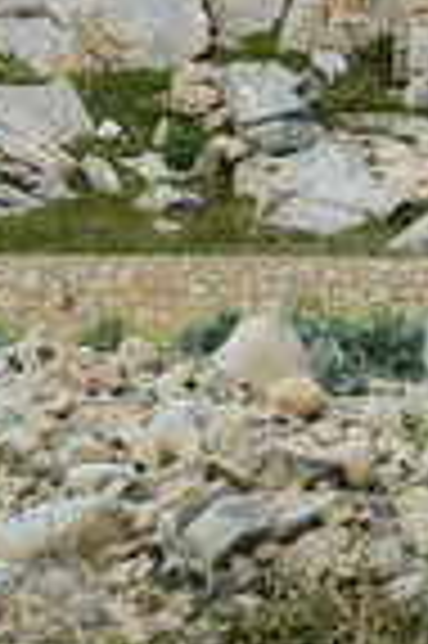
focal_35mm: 455
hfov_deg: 3.0
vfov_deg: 4.5
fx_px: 8133
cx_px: 595
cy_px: 72
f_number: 11
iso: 200
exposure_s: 1/250
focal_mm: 155
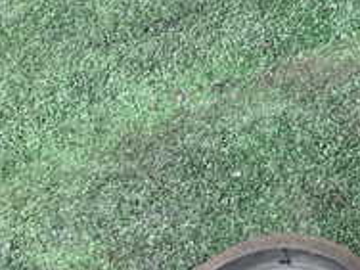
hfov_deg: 21.3
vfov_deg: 18.0
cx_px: 509
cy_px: 274
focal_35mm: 80
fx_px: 832
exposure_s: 1/160
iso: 100
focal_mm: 4.5
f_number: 2.8
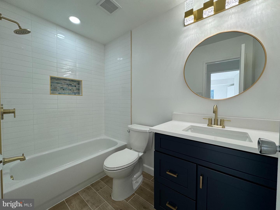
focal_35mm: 14
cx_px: 140
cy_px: 105
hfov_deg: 102.1
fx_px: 113
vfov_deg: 85.7
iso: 64
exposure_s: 1/120
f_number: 2.2
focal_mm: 2.22
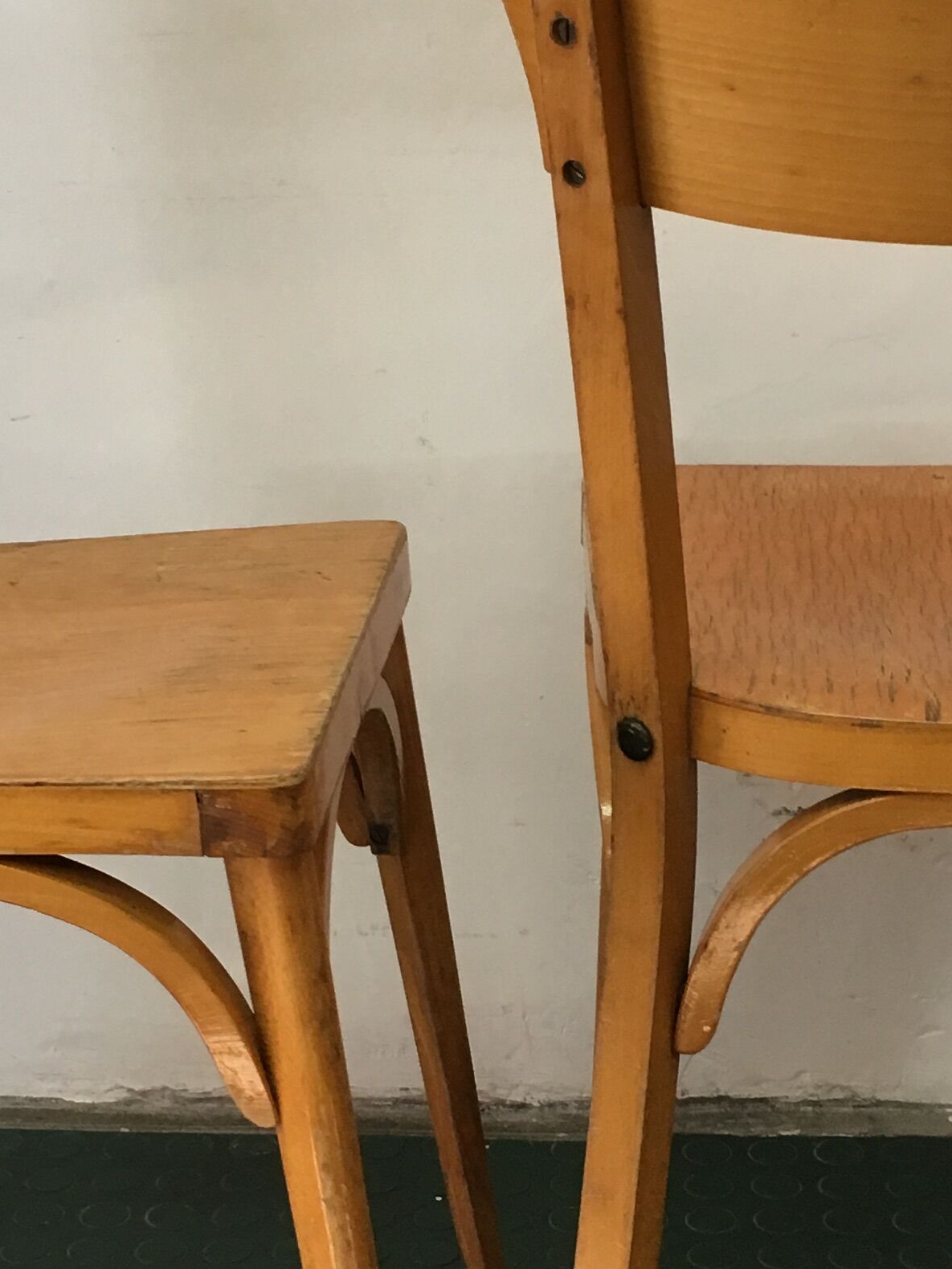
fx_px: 2714
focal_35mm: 74
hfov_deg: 19.9
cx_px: 393
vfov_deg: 26.3
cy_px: 741
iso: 50
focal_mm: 4.15
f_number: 2.2
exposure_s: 1/33
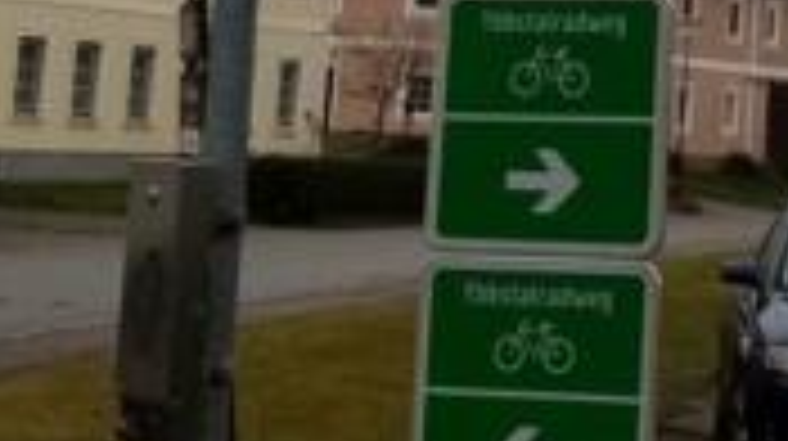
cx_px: 1015
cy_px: -333
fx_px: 1983
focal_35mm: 95
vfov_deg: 11.8
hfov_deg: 20.6
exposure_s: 1/230
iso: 102
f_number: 1.8
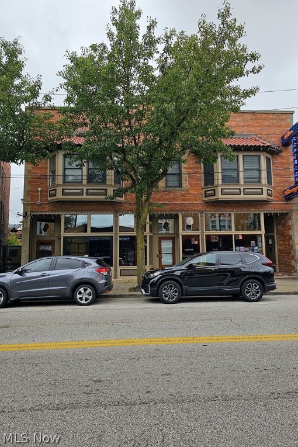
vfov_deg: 73.7
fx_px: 298
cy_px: 223
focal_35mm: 24
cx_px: 168
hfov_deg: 53.0
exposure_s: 1/375
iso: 10
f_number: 1.7
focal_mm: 6.3
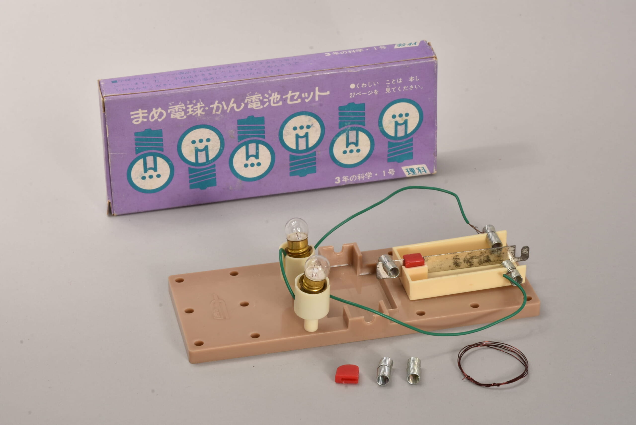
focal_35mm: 112
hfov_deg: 18.2
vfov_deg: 12.2
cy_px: 212
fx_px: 1988
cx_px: 318
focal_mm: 75
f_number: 20
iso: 200
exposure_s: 1/50
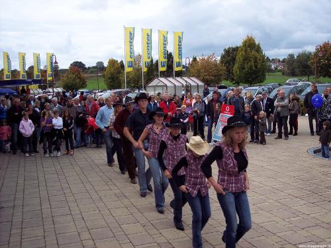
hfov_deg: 47.9
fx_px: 373
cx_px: 166
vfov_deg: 36.8
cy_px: 124
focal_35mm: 39
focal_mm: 8
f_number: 3.4
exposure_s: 1/500
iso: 100
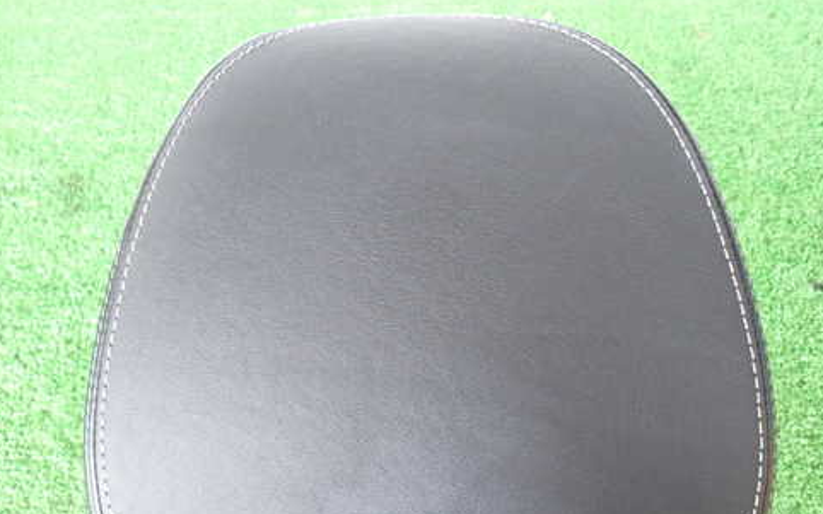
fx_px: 740
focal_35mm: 33
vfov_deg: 38.0
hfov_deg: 58.0
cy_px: 335
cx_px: 364
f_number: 2
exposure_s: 1/30
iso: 640
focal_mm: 4.5
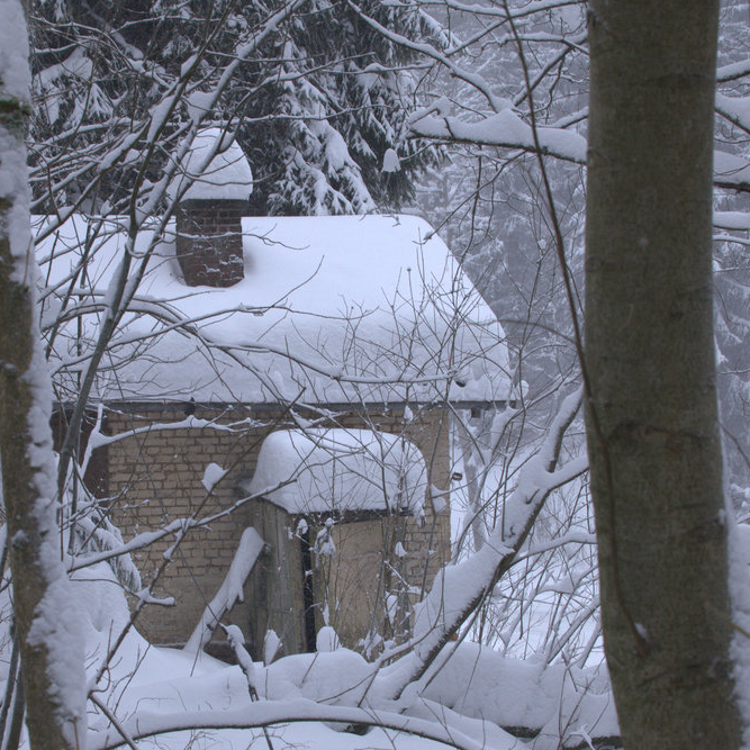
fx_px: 2549
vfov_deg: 16.7
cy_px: 417
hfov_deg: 16.7
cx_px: 302
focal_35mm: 104
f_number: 10
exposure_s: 1/80
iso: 400
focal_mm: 70
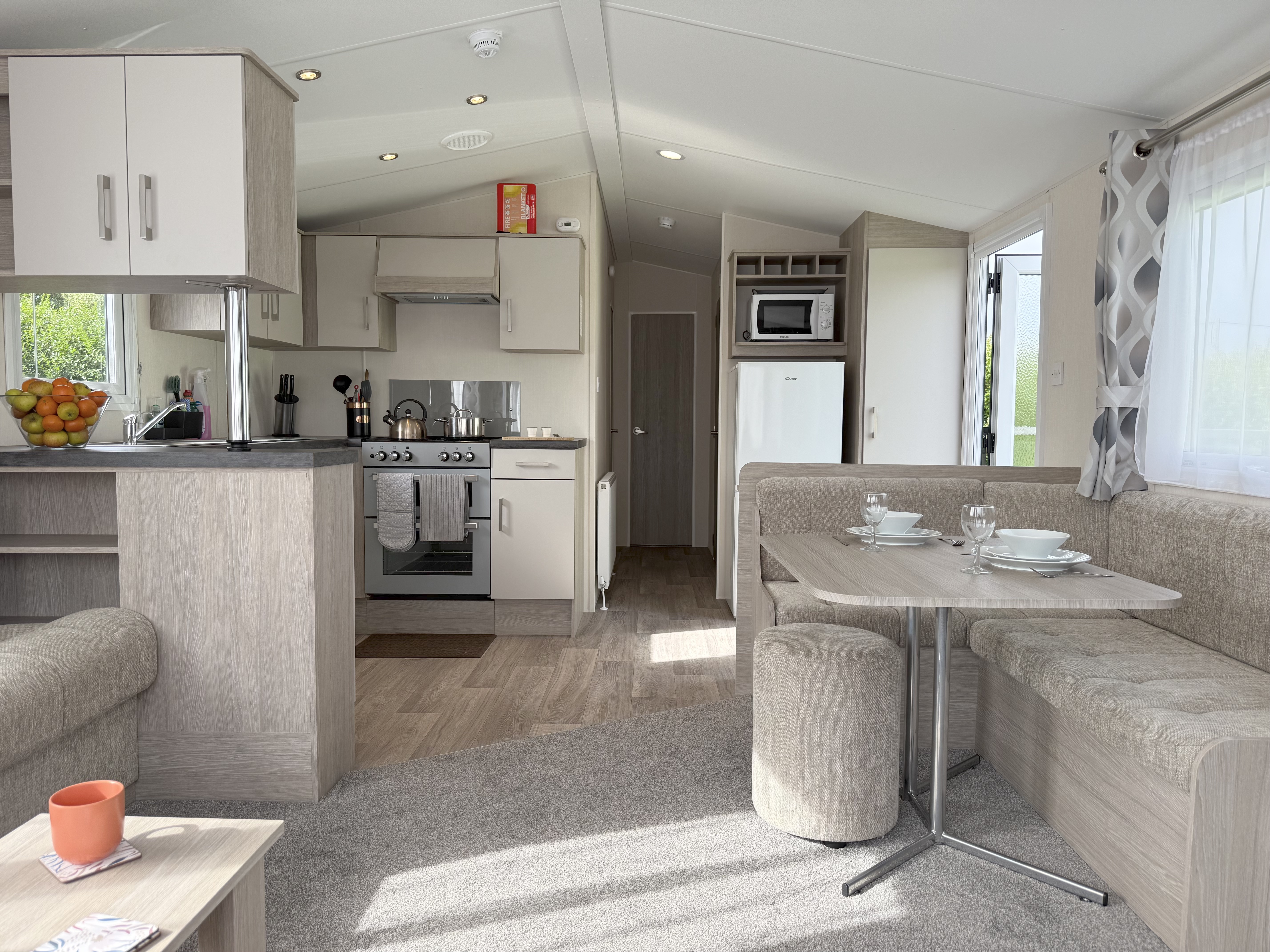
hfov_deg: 71.6
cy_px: 476
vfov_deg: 56.8
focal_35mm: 24
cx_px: 635
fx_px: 881
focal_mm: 6.76
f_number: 1.78
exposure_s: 1/589
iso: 80
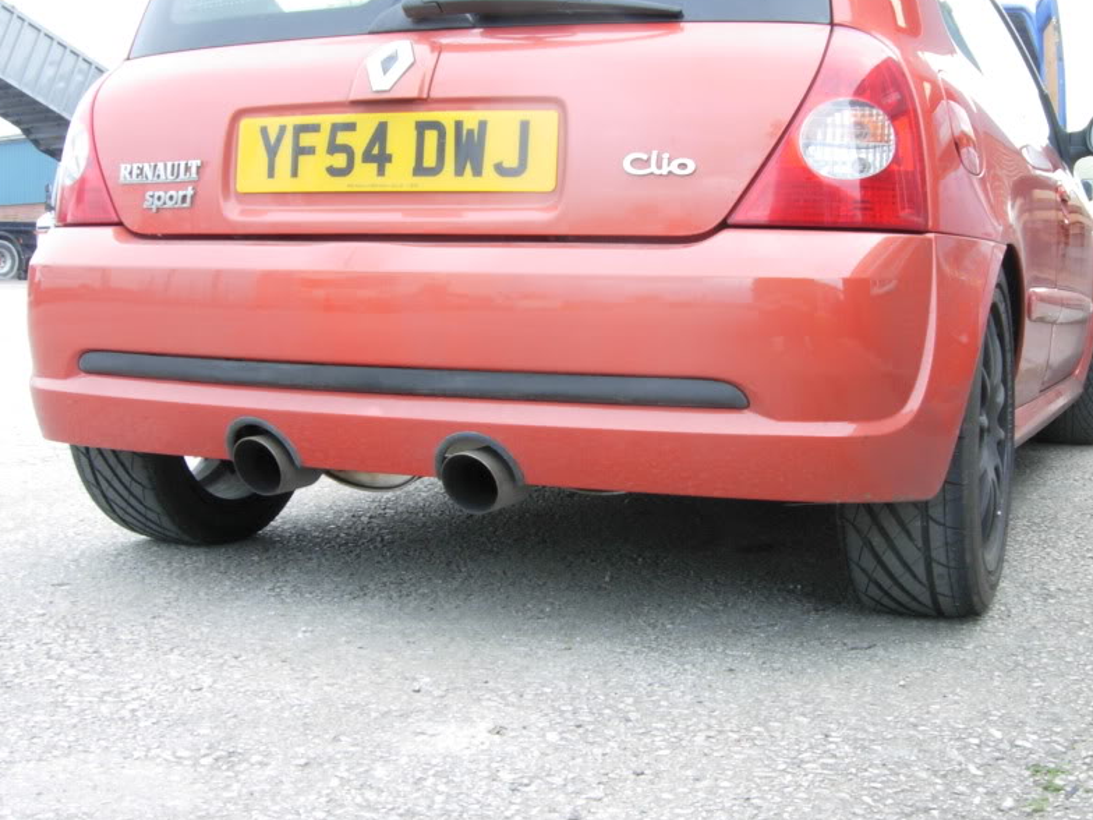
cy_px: 381
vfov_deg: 30.9
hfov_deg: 40.3
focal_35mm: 47
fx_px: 1484
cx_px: 625
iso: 52
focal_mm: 7.5
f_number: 7.6
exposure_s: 1/4
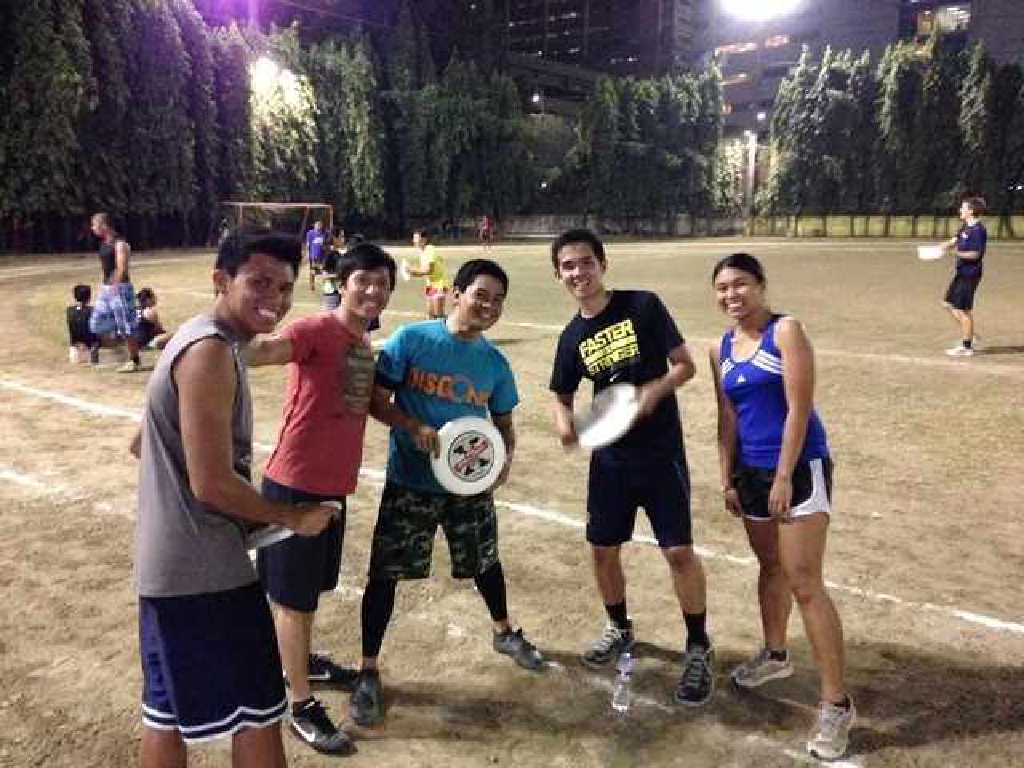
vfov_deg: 42.9
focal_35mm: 33
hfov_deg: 55.4
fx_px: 976
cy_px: 384
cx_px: 512
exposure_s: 1/15
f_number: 2.4
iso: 800
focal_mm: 4.12
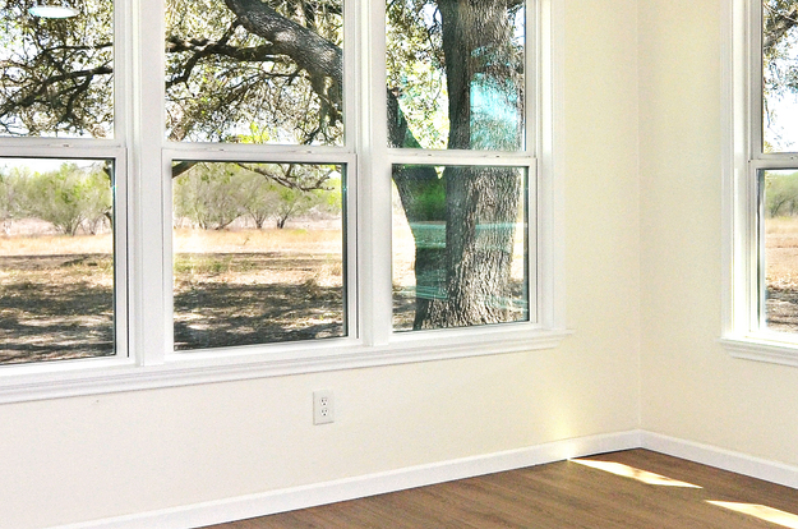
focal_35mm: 47
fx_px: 1040
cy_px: 206
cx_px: 591
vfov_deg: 28.4
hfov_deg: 40.9
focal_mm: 12
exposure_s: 1/250
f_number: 5
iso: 320
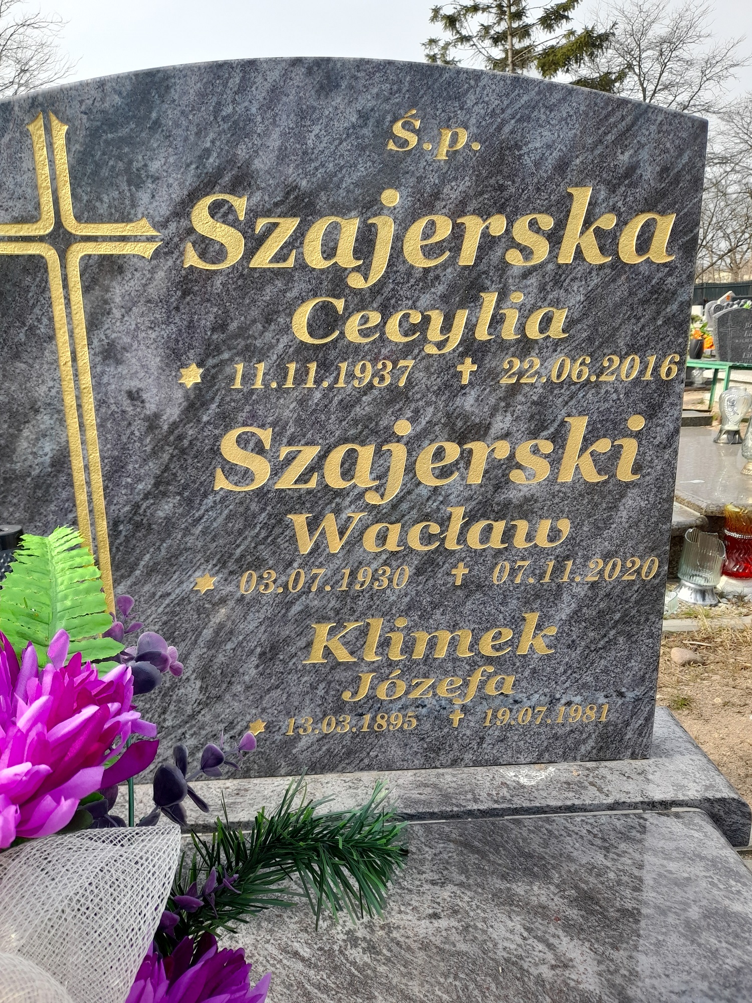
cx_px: 376
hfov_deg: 54.9
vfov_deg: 69.4
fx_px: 724
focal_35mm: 25
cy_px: 502
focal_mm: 4.6
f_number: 2
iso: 20
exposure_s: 1/171
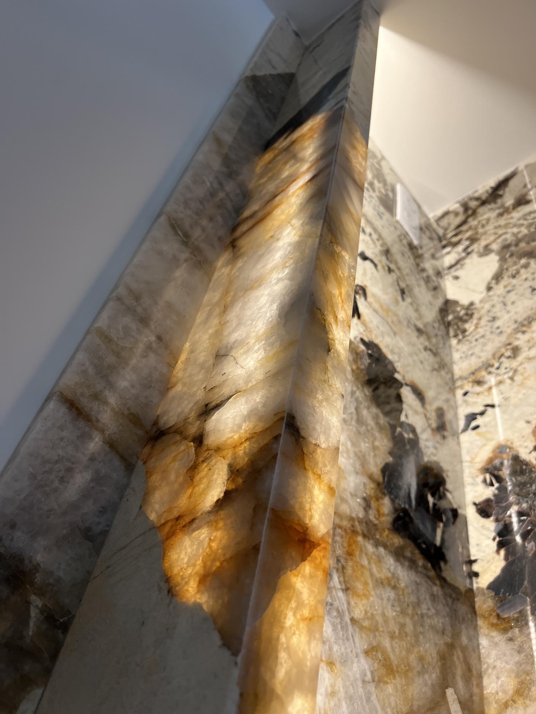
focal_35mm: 26
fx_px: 537
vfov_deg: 67.3
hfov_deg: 53.1
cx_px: 268
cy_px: 357
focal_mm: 5.7
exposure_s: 1/108
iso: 125
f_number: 1.5
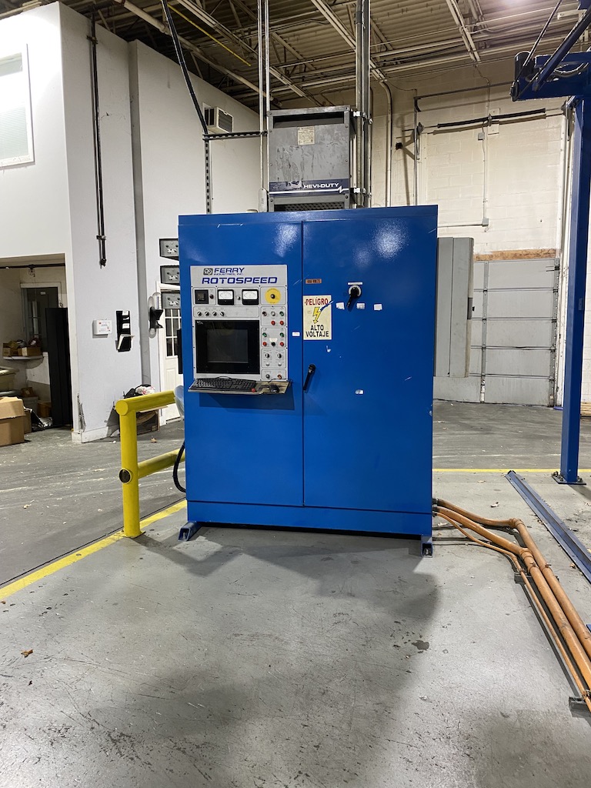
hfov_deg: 53.1
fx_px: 592
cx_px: 296
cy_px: 394
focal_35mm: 26
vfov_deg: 67.3
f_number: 1.8
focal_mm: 4.25
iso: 160
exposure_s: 1/60
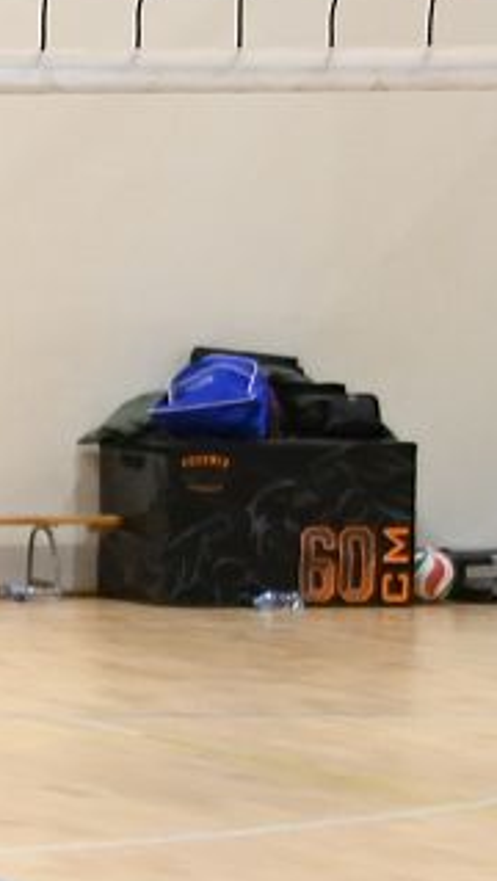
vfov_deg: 9.1
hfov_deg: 4.6
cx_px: -1687
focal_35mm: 236
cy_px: 710
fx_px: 5519
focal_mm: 25
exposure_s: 1/125
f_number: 3.8
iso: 800
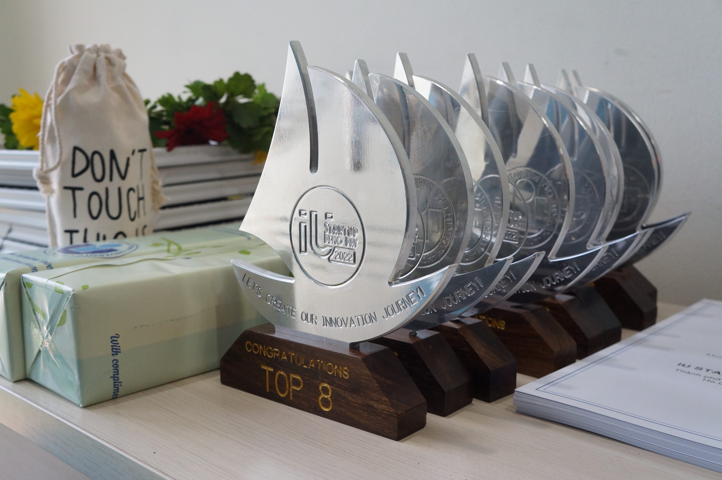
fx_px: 751
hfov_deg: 51.3
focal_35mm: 38
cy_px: 240
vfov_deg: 35.4
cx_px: 361
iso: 1000
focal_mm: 25
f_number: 5.6
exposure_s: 1/60
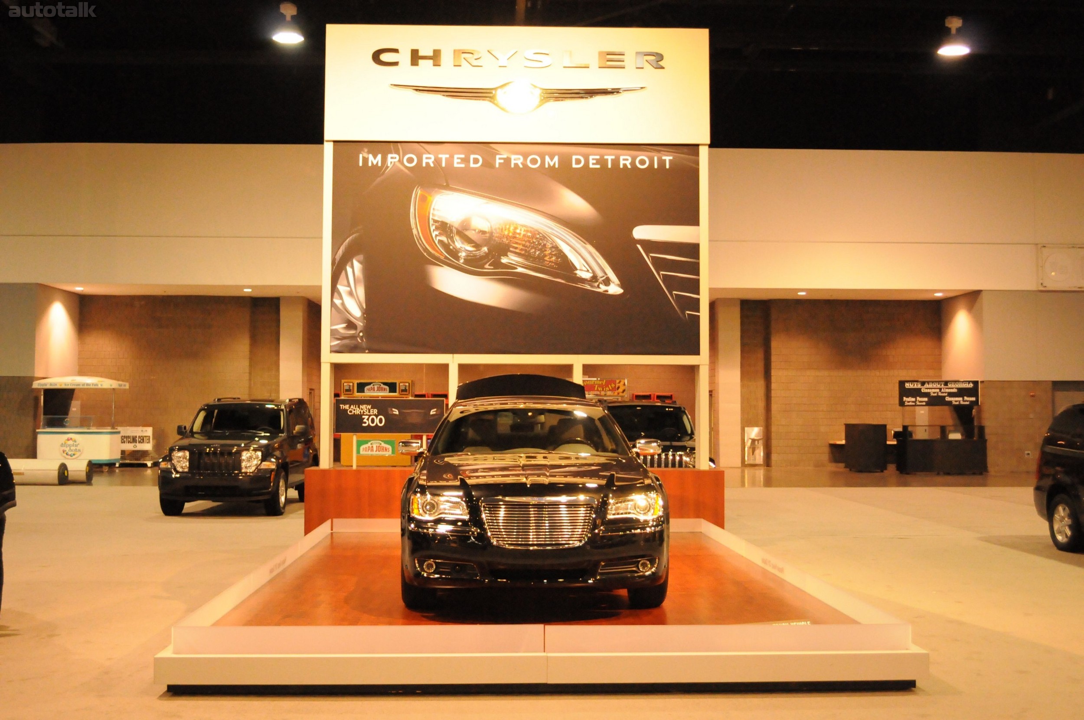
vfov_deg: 34.1
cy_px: 360
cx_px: 542
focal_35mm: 39
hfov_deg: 49.6
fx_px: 1173
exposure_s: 1/160
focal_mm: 26
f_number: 4.2
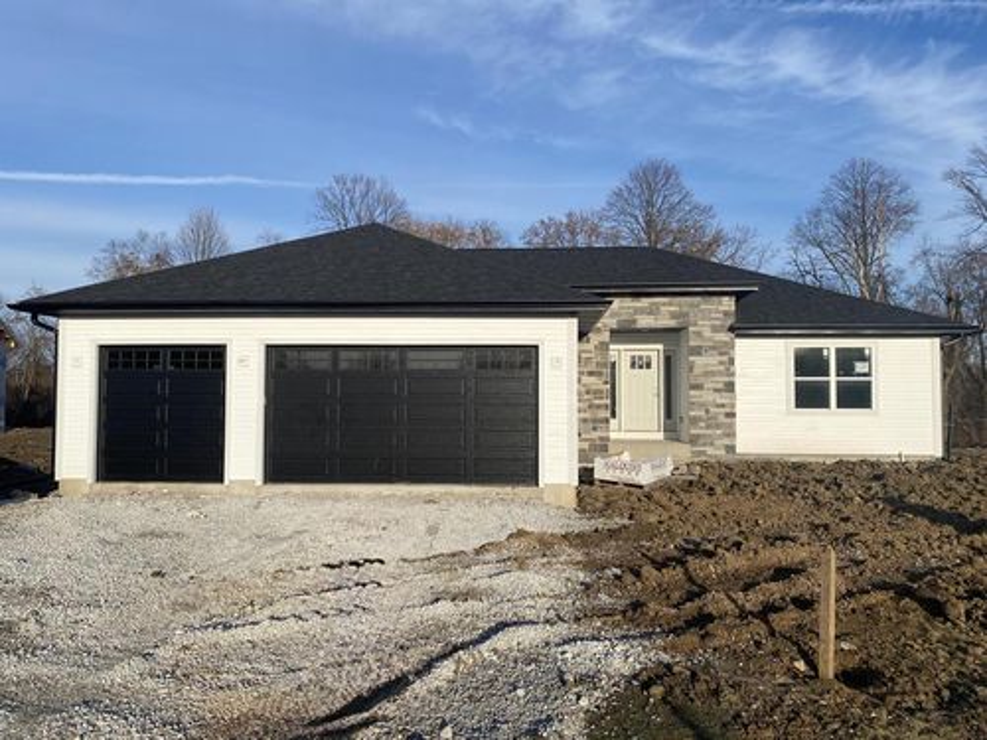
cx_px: 494
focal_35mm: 26
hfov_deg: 67.3
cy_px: 370
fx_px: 741
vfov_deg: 53.1
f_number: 1.8
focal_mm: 4.25
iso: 32
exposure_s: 1/3610
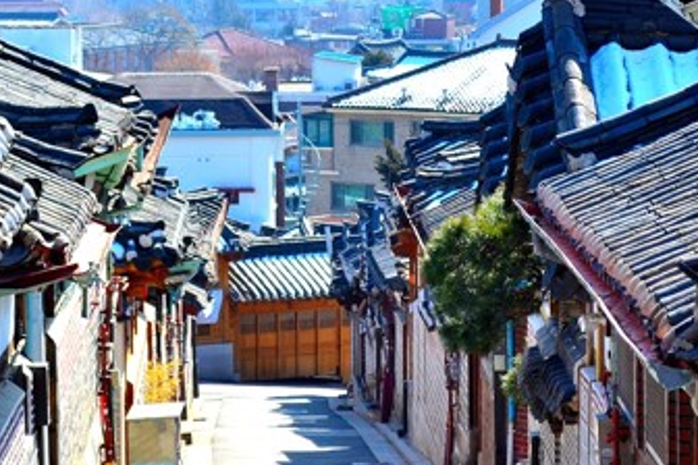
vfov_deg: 7.0
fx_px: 3804
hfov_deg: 10.5
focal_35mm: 196
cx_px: 172
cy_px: 186
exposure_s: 1/200
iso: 100
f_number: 7.1
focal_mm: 55
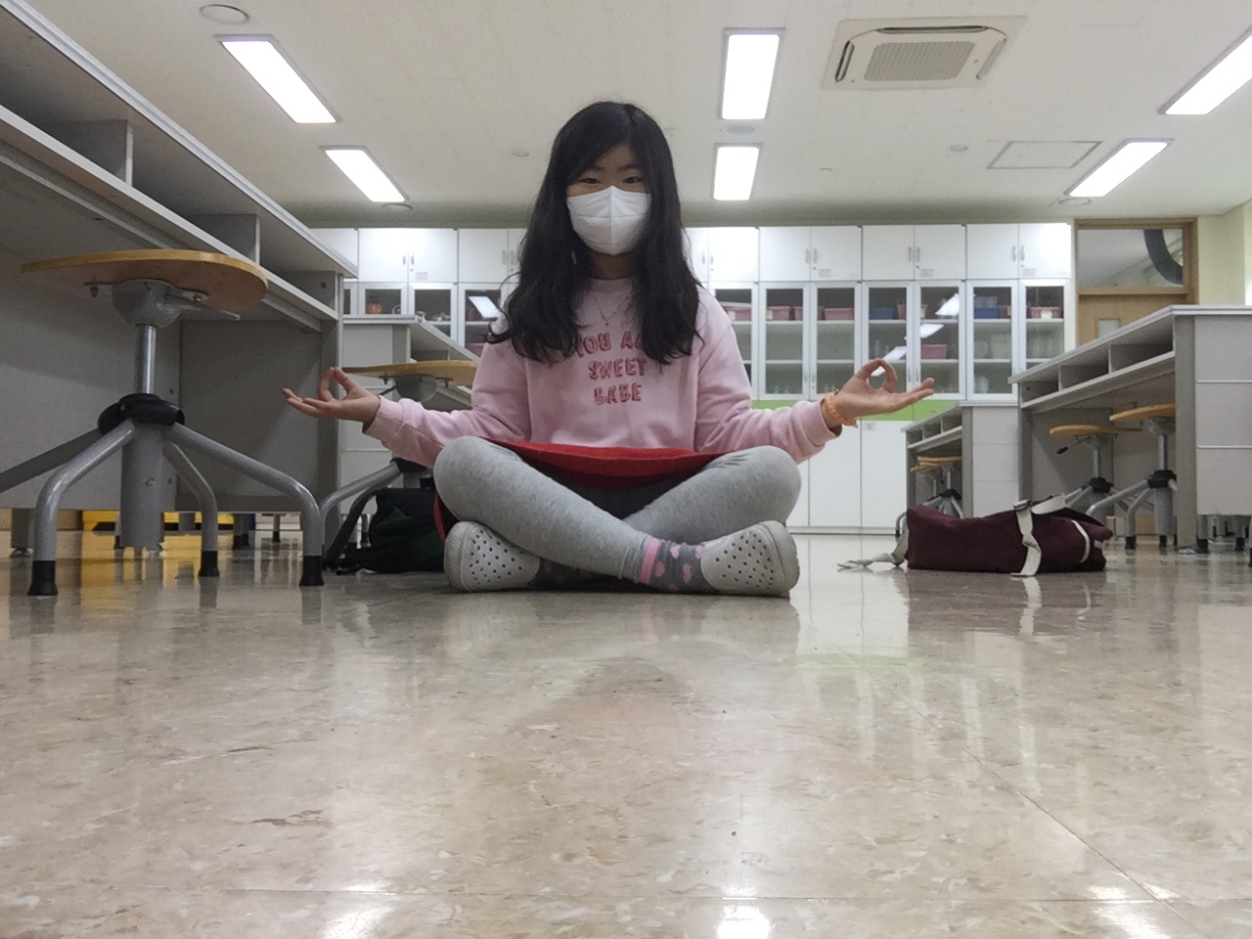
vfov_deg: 45.4
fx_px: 1121
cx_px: 626
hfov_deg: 58.4
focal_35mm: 31
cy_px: 470
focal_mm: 2.65
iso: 40
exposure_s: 1/40
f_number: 2.2
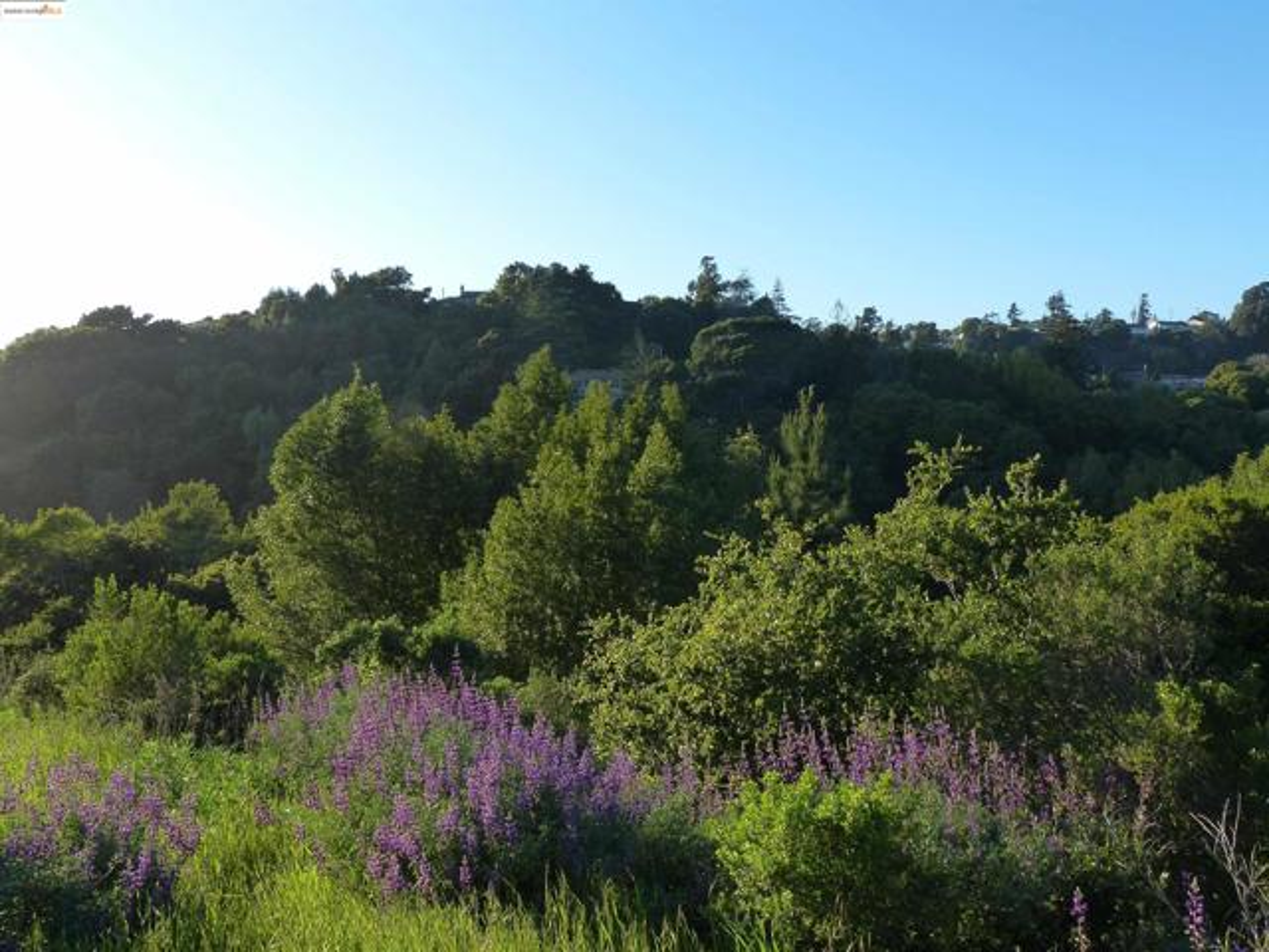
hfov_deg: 63.4
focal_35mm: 28
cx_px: 634
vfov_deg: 49.7
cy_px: 476
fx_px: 1026
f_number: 4
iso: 160
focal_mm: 5.1
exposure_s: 1/400
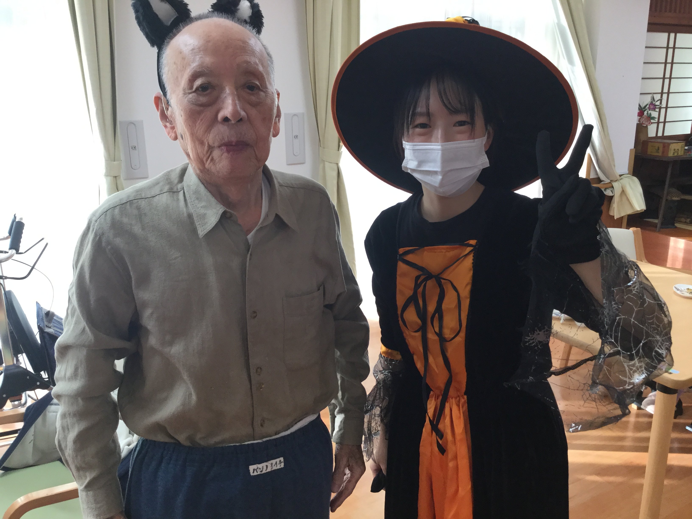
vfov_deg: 45.4
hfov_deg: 58.4
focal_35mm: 31
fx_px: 620
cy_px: 260
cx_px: 346
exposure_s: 1/30
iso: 32
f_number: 2.4
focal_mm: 3.3
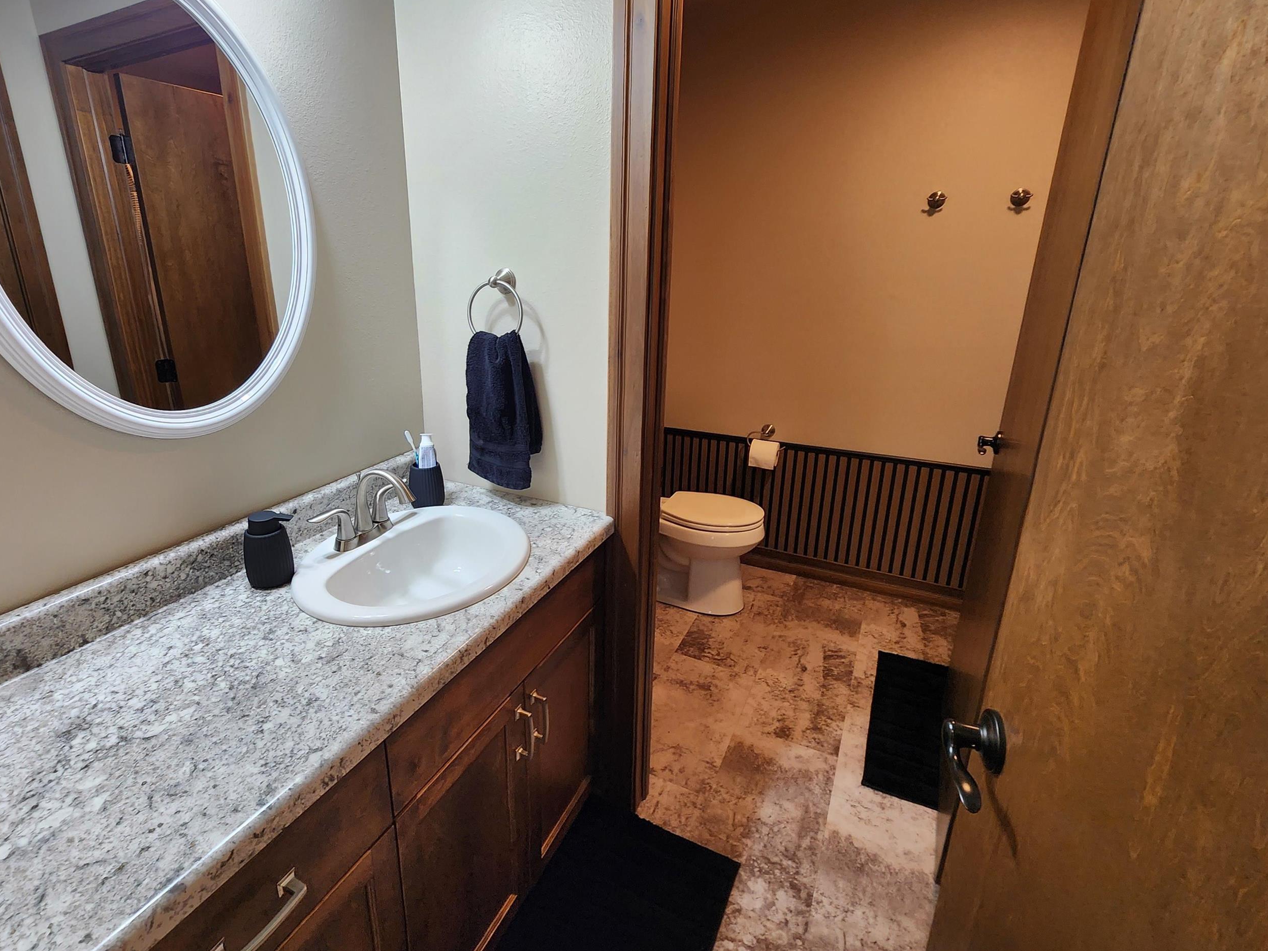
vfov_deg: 78.1
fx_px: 586
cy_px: 461
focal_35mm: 16
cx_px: 542
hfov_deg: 93.8
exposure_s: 1/60
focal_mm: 2.2
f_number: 2.2
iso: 200
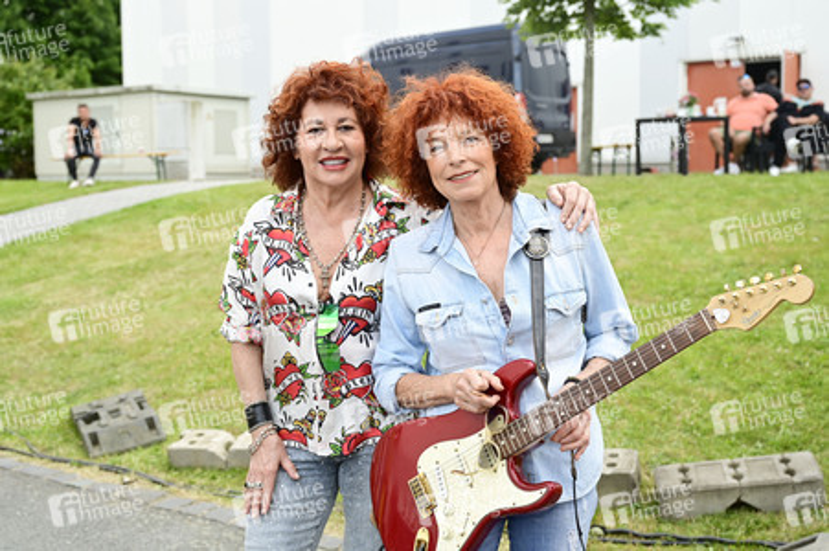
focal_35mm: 42
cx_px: 414
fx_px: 966
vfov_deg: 31.8
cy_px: 276
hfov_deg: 46.4
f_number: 4.5
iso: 200
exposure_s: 1/200
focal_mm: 42
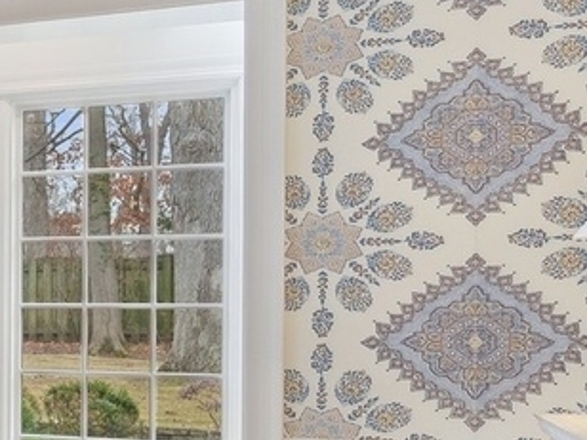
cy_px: 335
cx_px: -543
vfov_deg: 18.6
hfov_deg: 18.1
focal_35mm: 79
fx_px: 1332
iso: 200
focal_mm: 15.5
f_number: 9.5
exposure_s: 1/8
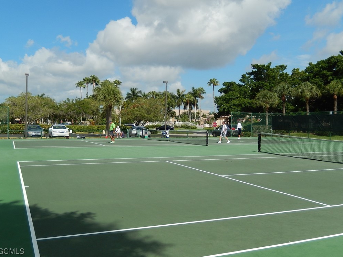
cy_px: 127
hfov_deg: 50.1
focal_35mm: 37
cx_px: 168
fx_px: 367
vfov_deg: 38.7
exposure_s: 1/400
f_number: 8
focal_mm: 6.5
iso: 125
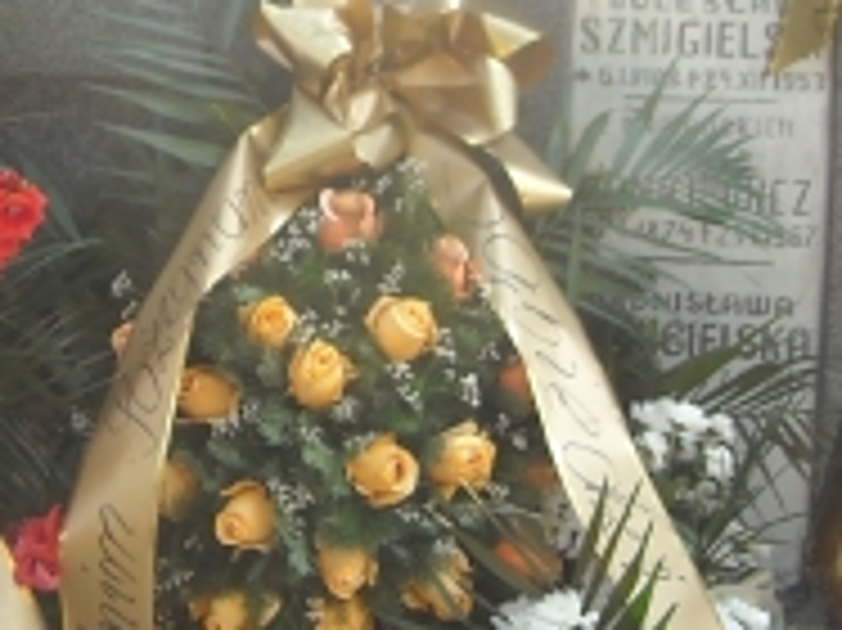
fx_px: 2917
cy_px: 135
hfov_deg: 16.1
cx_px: 23
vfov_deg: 12.3
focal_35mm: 120
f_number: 2.8
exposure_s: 1/60
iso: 67
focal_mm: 5.7
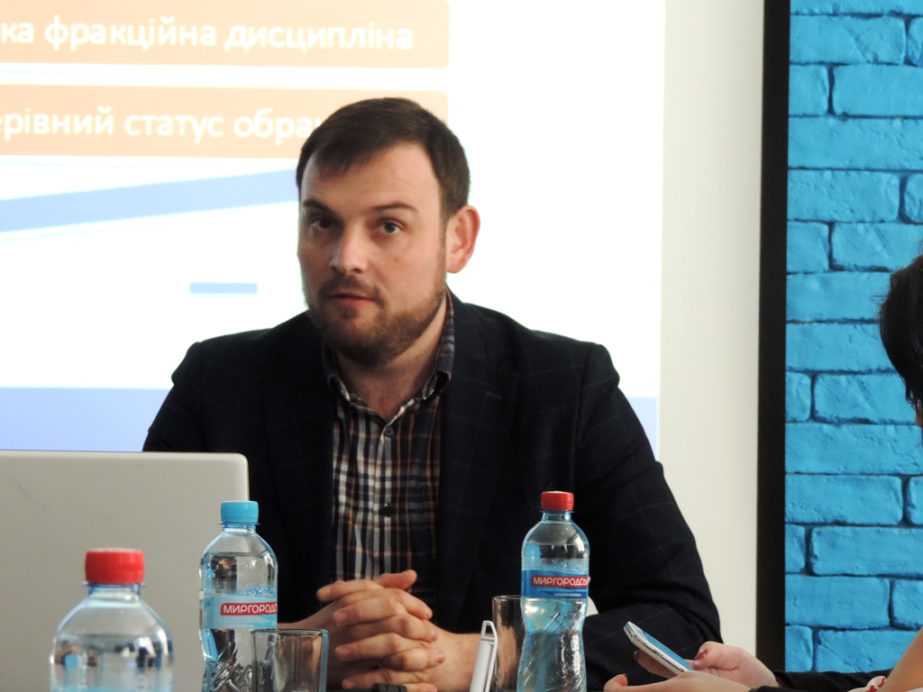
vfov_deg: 9.6
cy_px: 346
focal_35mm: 155
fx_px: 4133
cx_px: 462
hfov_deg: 12.7
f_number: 4.4
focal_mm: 27.6
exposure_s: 1/30
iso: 560
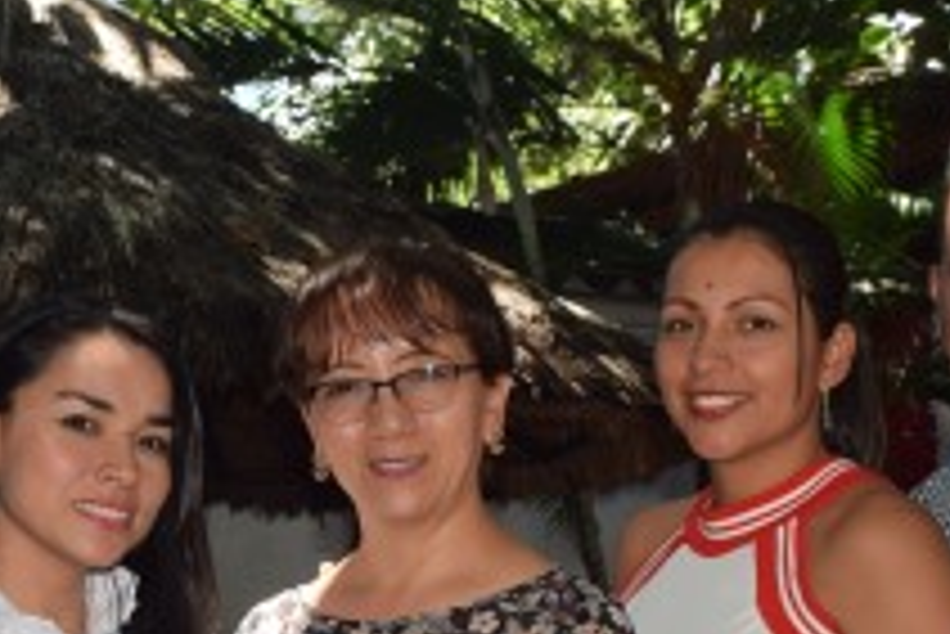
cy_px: 519
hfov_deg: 28.7
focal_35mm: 70
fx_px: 1848
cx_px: 351
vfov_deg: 19.3
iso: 400
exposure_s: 1/160
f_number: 6.3
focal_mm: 22
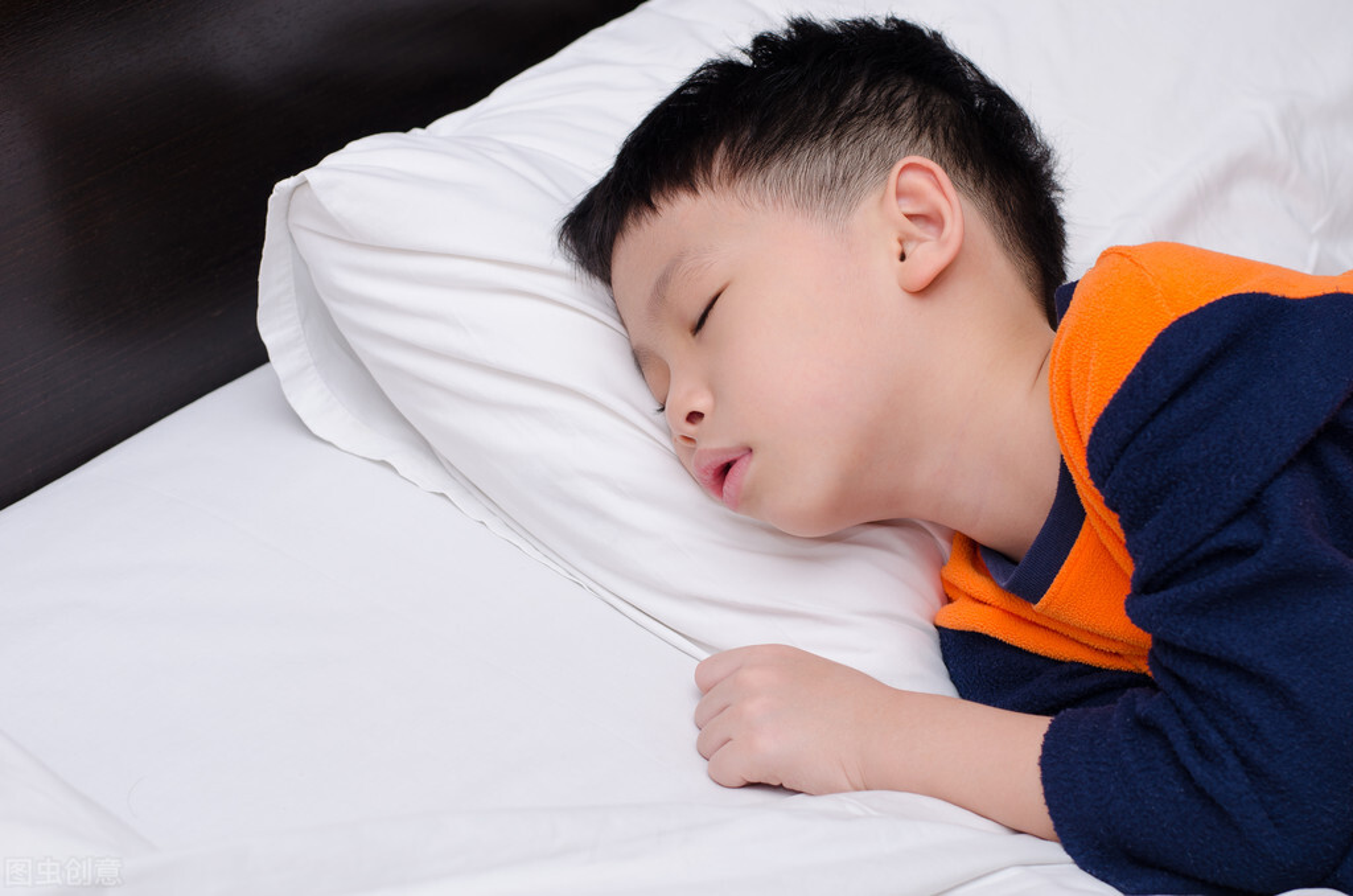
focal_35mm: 75
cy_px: 448
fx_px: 2813
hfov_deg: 27.0
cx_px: 676
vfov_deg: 18.1
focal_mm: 50
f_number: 4.5
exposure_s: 1/100
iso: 100
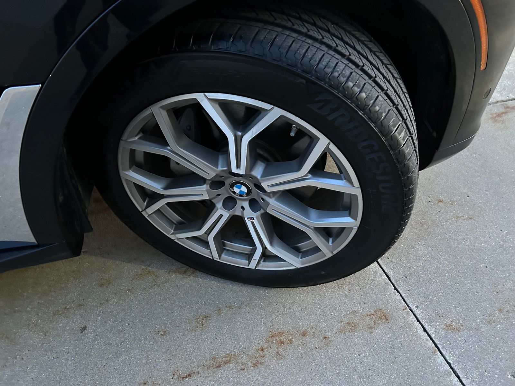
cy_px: 193
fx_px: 387
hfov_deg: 67.3
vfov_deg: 53.1
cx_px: 258
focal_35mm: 26
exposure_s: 1/30
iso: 800
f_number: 1.5
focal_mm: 5.7
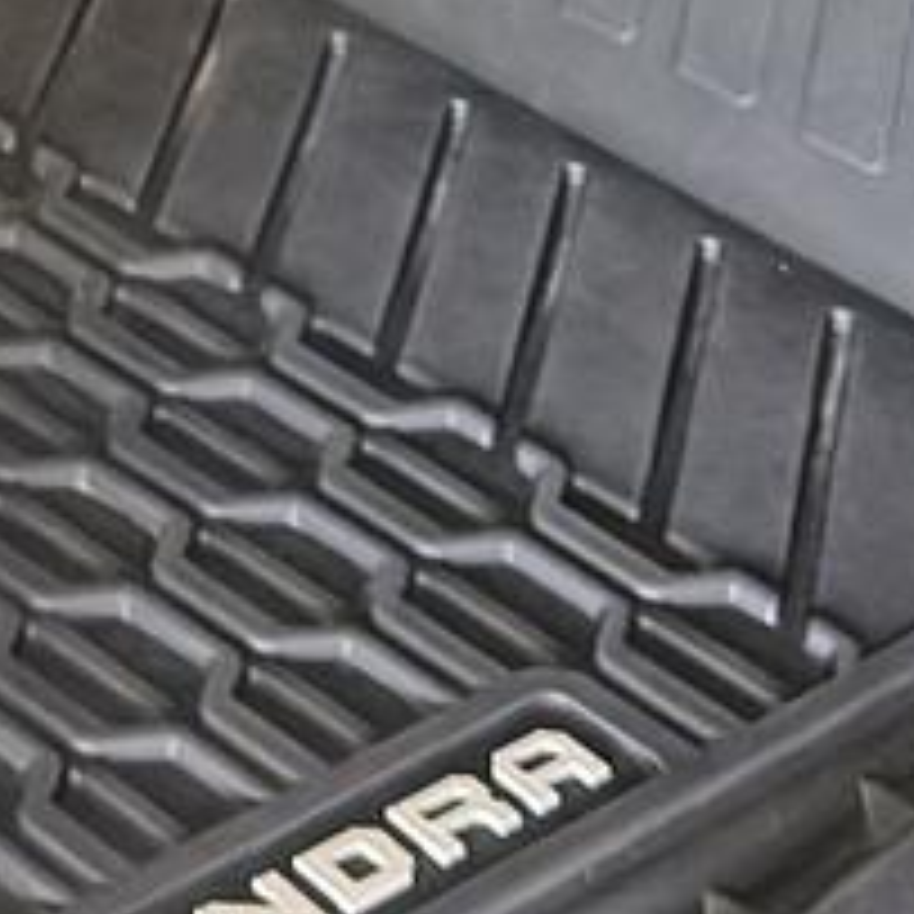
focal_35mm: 134
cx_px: -603
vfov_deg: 12.6
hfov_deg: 12.2
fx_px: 4003
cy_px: -306
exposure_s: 1/60
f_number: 1.8
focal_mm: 5.56
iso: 1268
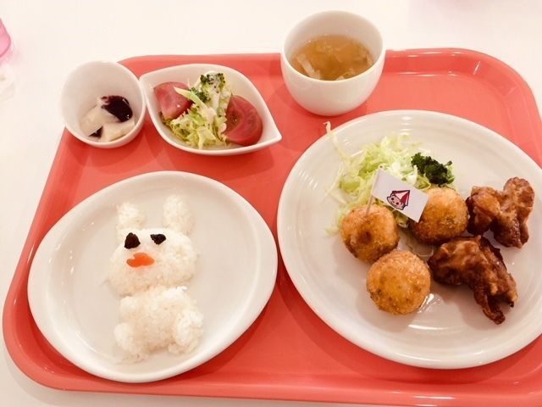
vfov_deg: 48.2
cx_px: 271
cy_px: 204
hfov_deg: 61.7
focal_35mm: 29
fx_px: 454
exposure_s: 1/30
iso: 64
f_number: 2.2
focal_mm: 4.15
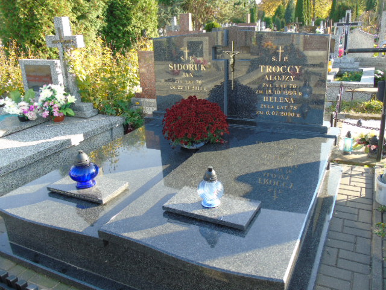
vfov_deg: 48.2
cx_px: 193
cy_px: 145
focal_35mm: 29
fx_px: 323
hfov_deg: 61.7
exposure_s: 1/80
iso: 80
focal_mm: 5.2
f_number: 3.6
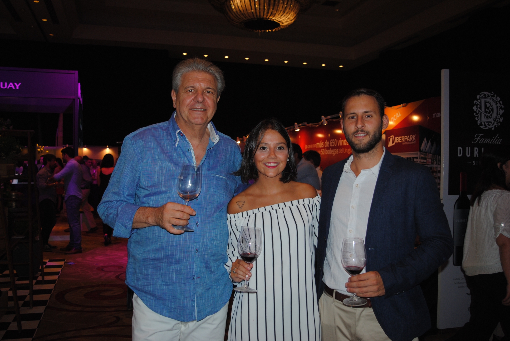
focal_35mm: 34
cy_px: 170
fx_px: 489
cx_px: 255
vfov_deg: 38.5
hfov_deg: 55.0
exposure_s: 1/60
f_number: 3.8
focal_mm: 23
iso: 200
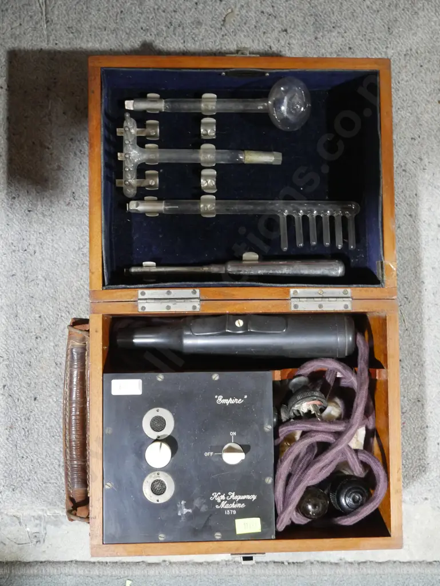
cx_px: 220
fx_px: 813
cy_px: 293
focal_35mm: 48
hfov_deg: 30.3
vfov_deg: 39.6
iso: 2500
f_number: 5.2
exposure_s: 1/60
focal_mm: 24
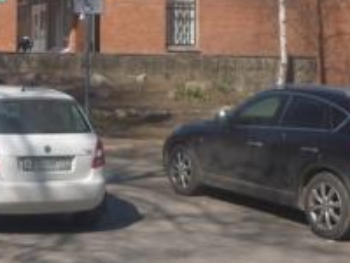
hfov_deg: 22.7
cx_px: 7
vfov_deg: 17.3
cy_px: -7
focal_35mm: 83
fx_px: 839
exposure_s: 1/200
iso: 80
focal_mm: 5.5
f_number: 8
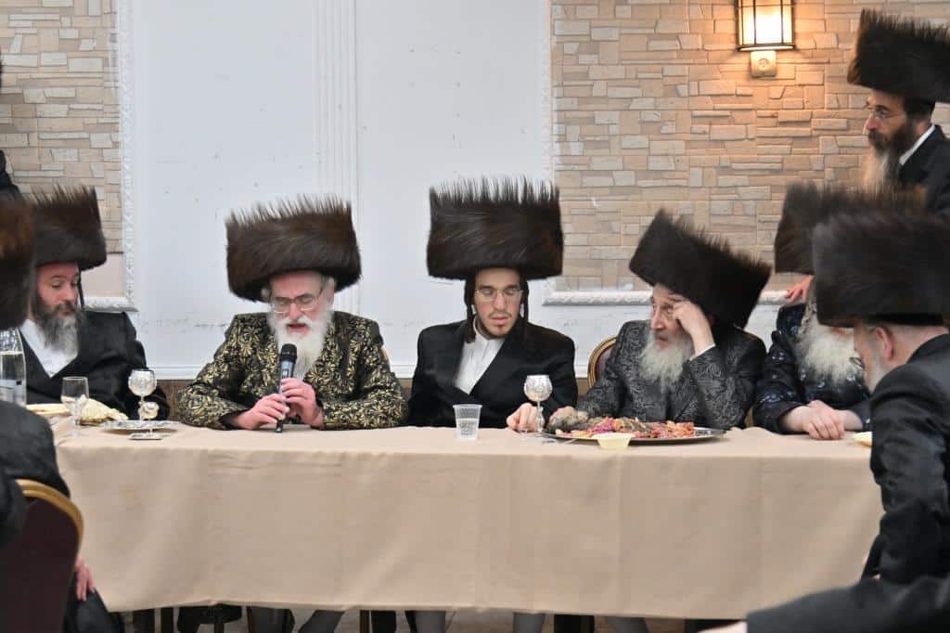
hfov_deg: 24.8
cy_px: 316
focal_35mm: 82
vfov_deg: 16.6
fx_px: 2163
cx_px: 475
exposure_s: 1/200
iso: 1000
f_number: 4
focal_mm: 55
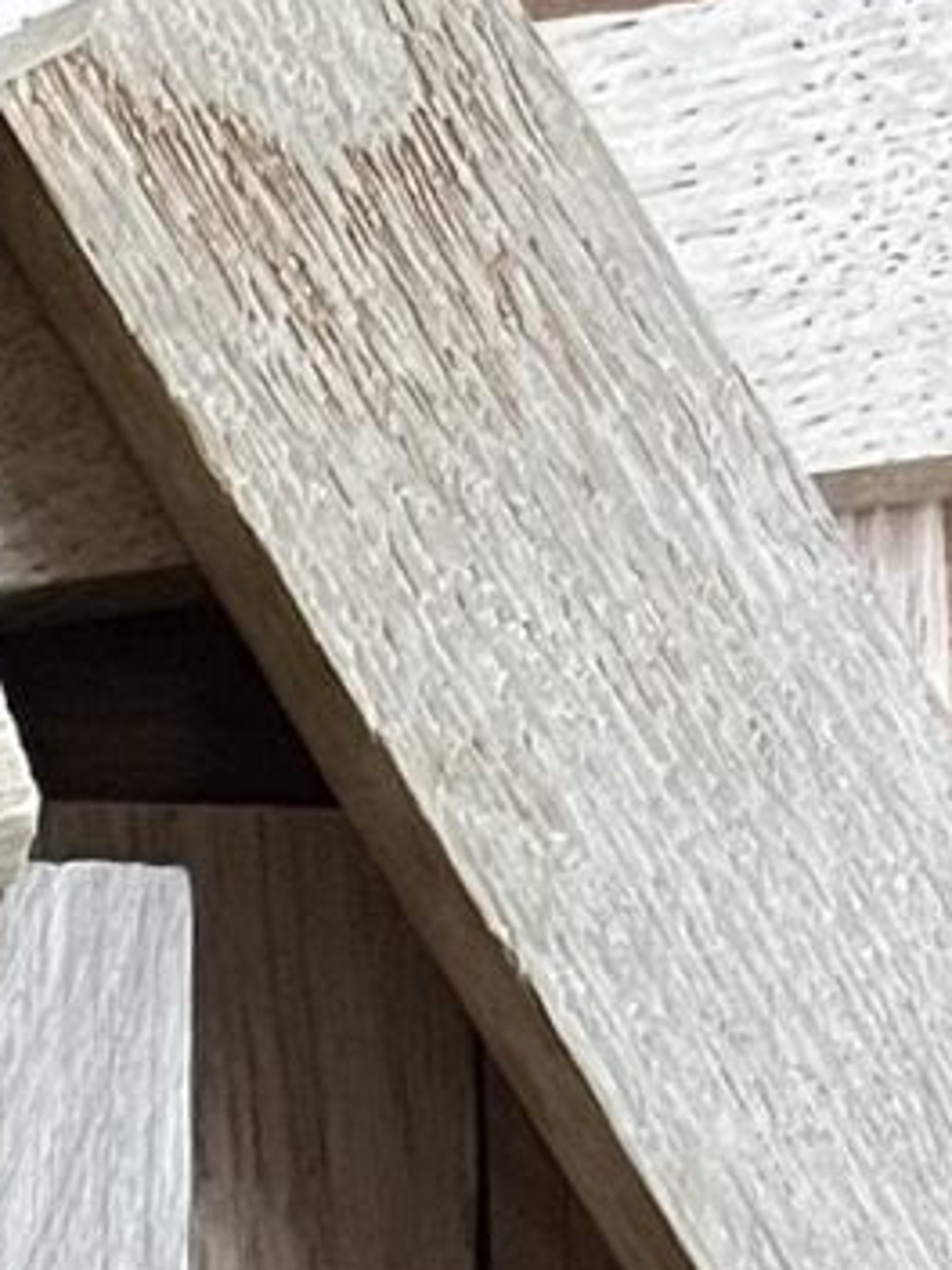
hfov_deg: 7.1
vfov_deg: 10.0
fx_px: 6930
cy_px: 2100
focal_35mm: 189
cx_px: -1727
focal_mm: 5.7
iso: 500
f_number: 1.5
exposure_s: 1/60
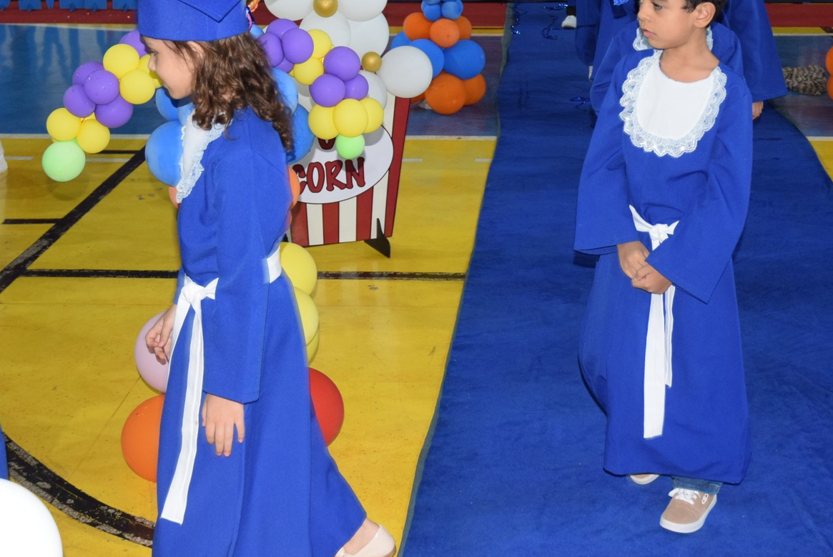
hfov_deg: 34.3
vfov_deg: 23.2
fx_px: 1338
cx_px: 542
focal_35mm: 58
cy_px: 129
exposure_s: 1/60
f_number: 3.8
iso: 1000
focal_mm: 25
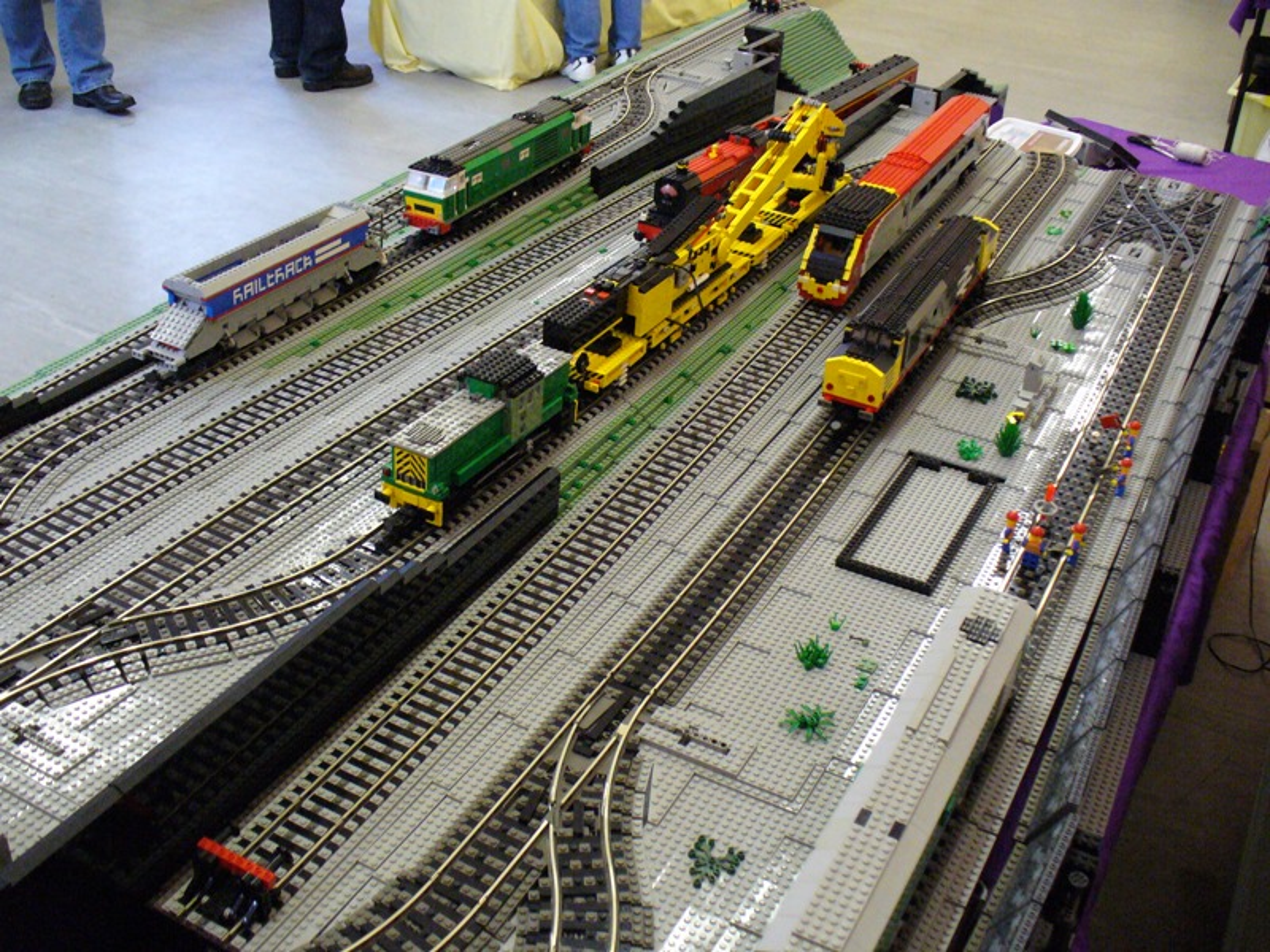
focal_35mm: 37
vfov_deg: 38.7
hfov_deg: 50.1
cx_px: 635
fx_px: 1357
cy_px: 476
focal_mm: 6.1
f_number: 2.8
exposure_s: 1/40
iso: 400
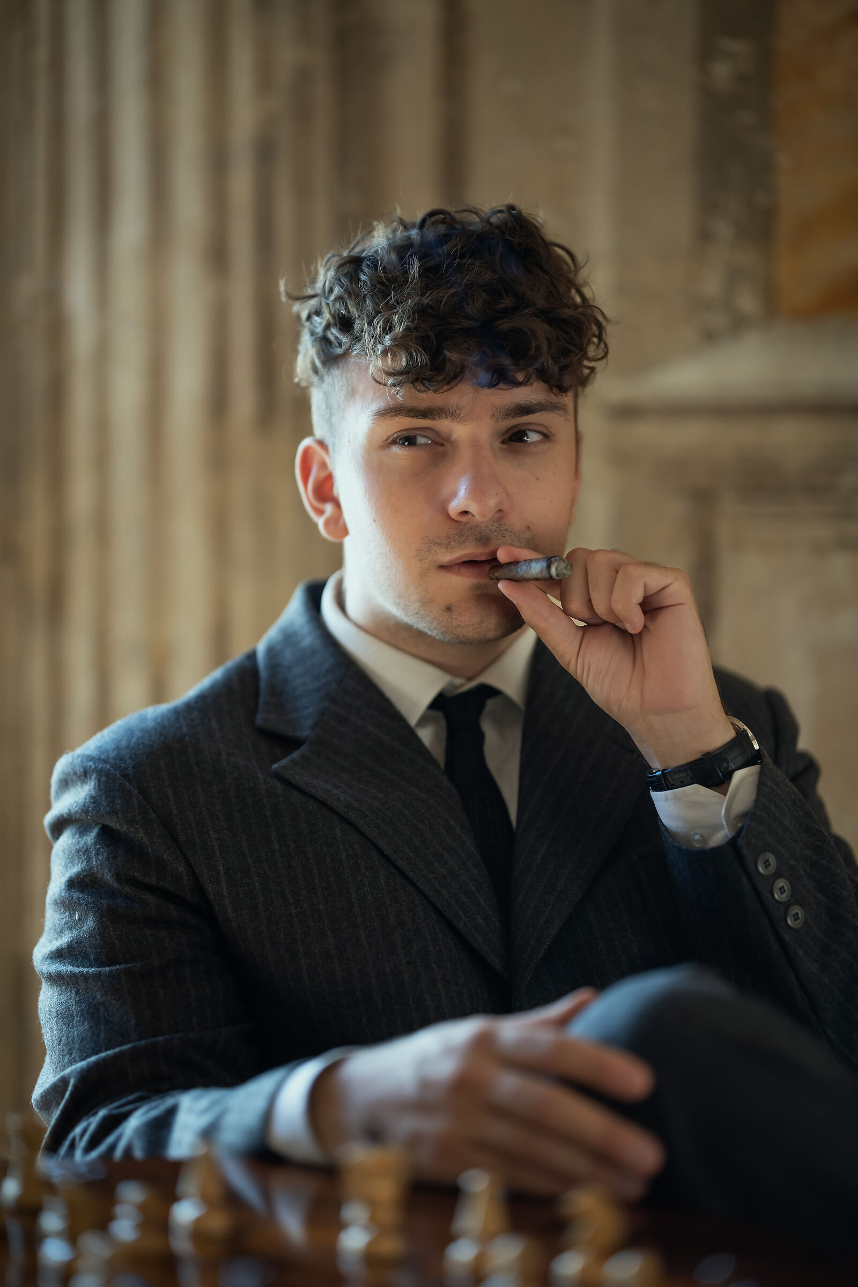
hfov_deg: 16.1
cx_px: 429
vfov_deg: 23.9
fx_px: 3039
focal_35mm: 85
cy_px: 644
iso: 400
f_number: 1.6
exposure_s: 1/500
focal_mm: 85
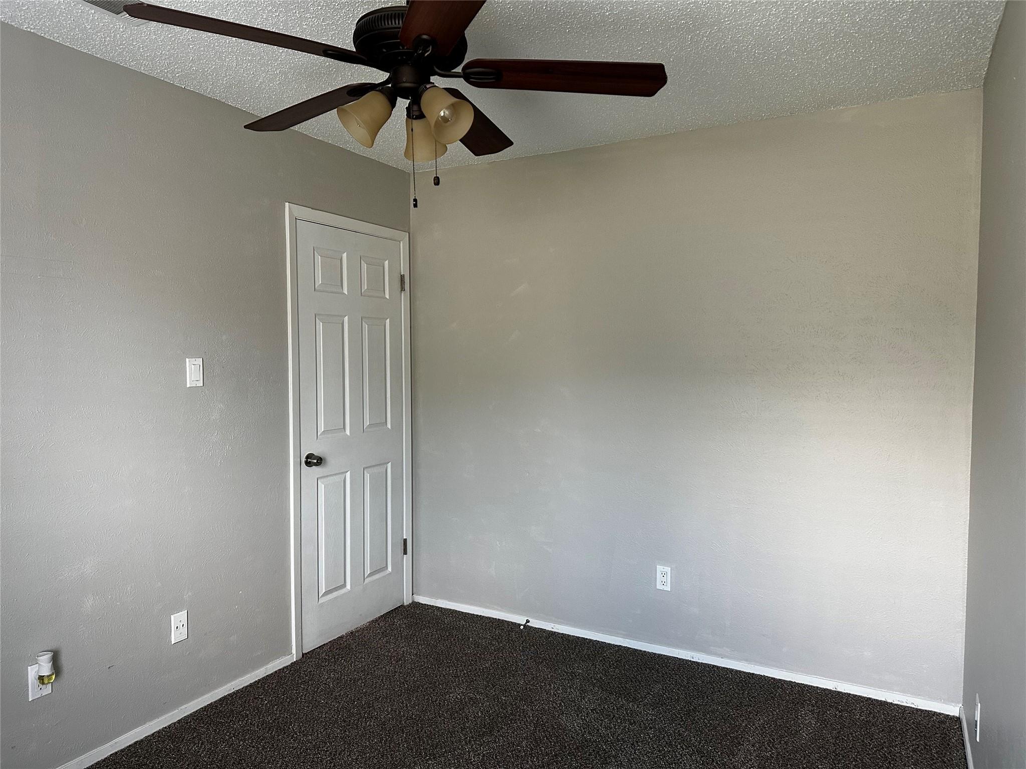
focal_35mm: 24
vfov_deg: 56.8
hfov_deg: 71.6
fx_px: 711
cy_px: 384
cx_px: 513
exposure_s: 1/61
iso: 250
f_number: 1.78
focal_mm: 6.86
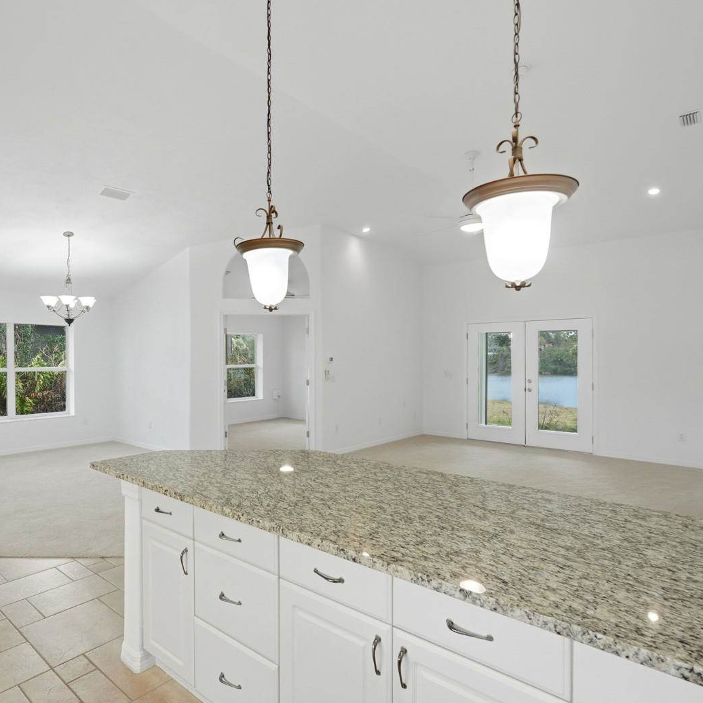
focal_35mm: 22
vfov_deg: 70.5
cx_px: 253
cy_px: 355
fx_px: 498
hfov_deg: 69.1
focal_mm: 16.5
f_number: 8
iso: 2500
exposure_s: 1/3200
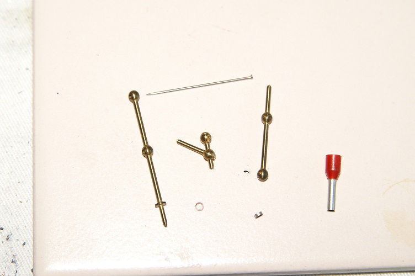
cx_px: 208
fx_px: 1296
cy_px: 138
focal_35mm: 112
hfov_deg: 18.2
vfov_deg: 12.2
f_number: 5.6
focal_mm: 75
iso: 400
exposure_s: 1/125
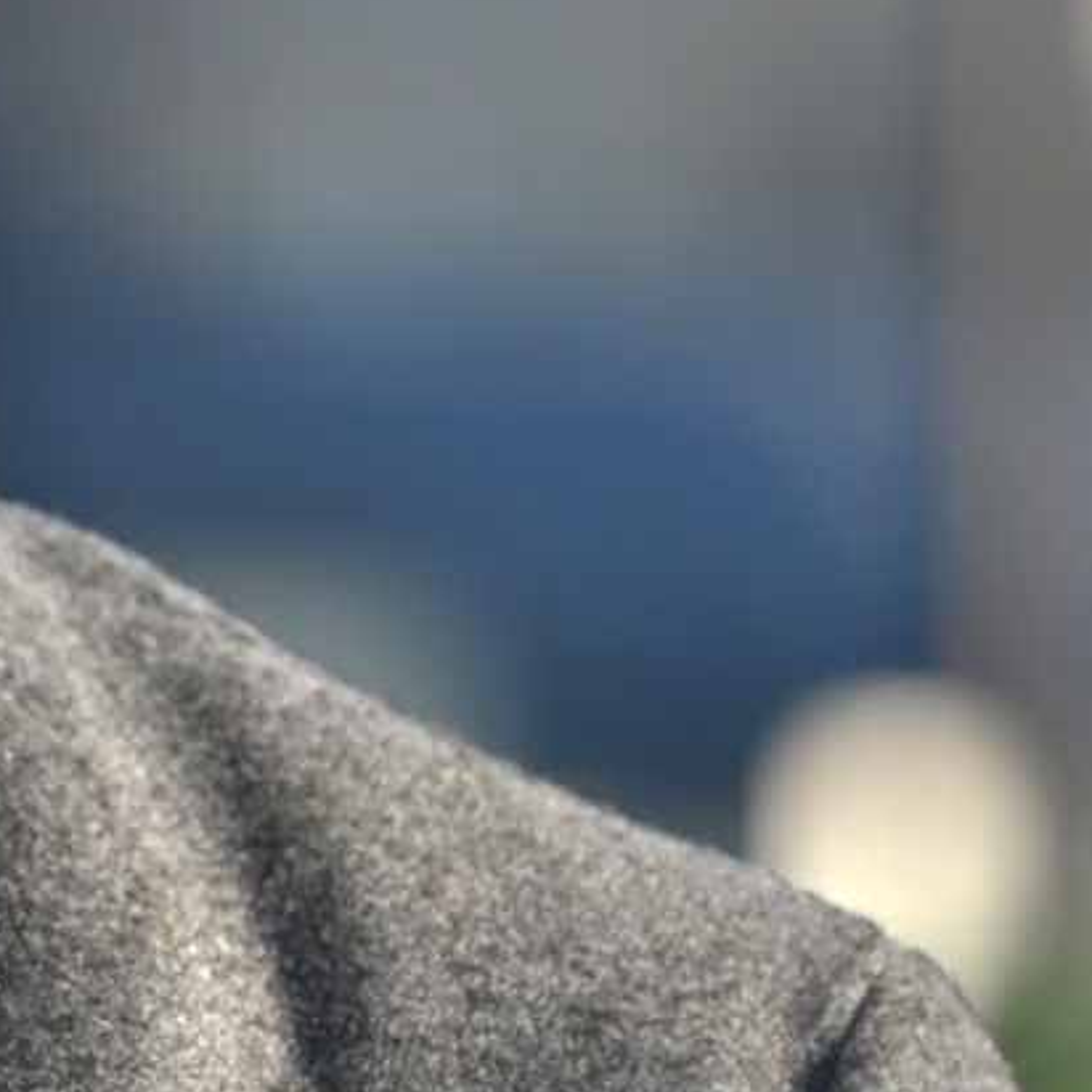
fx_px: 21450
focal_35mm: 601
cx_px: -517
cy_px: -74
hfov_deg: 2.9
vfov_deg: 2.9
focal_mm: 180
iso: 100
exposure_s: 1/400
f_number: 5.6
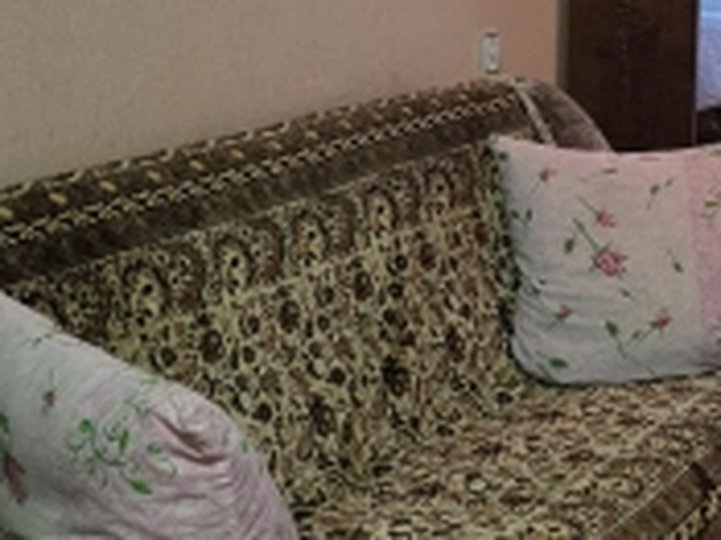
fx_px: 1707
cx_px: 709
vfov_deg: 17.8
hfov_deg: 23.0
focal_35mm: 82
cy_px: 87
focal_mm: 6.3
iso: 400
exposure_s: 1/100
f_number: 1.7
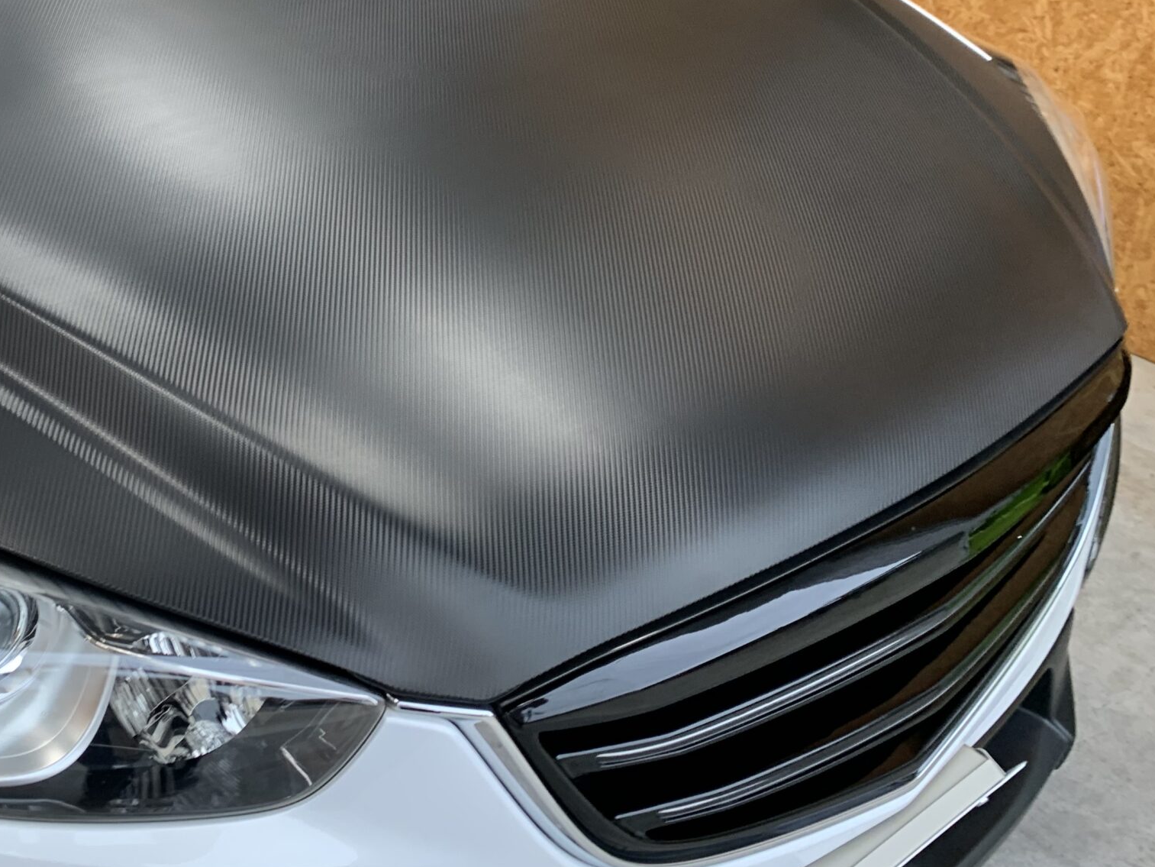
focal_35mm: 44
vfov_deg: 32.5
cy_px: 264
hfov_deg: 41.5
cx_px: 273
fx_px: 1468
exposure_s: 1/50
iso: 64
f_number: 1.8
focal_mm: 4.25
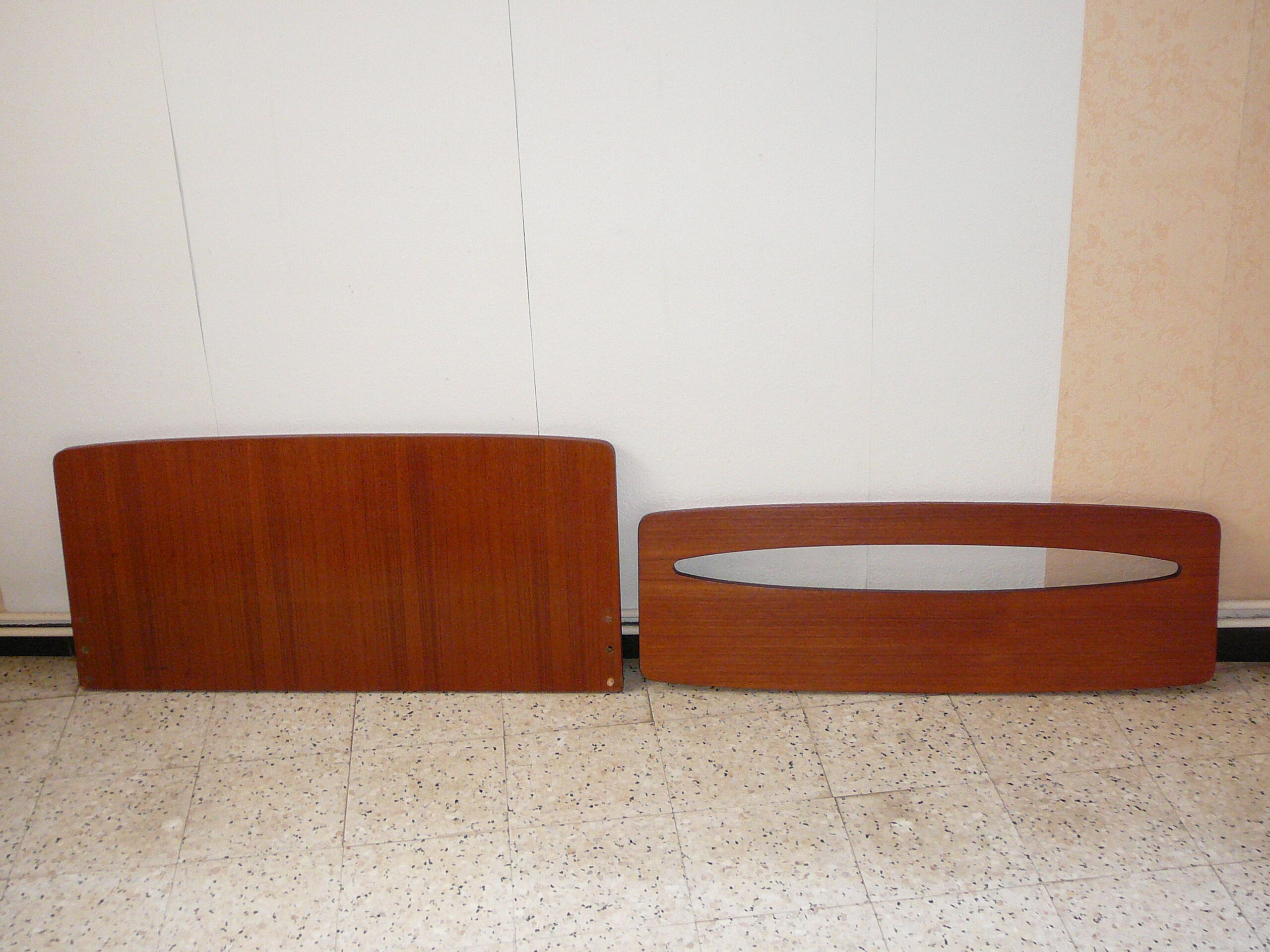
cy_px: 476
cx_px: 635
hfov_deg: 42.1
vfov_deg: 32.2
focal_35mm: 45
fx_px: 1651
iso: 250
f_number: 3.2
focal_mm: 6.7
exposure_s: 1/30
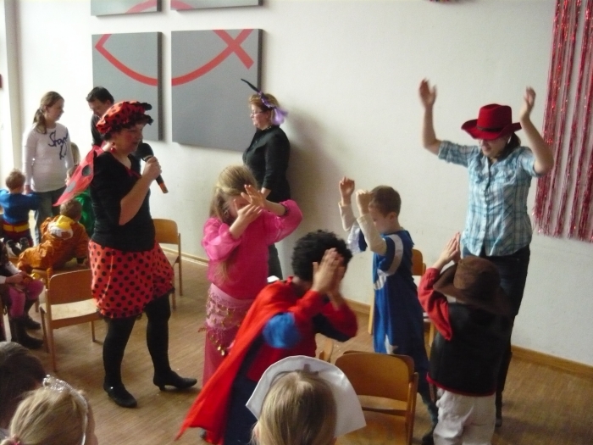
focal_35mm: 33
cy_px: 222
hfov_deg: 55.4
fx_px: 565
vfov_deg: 42.9
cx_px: 296
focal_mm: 5.5
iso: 800
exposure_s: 1/60
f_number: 2.8
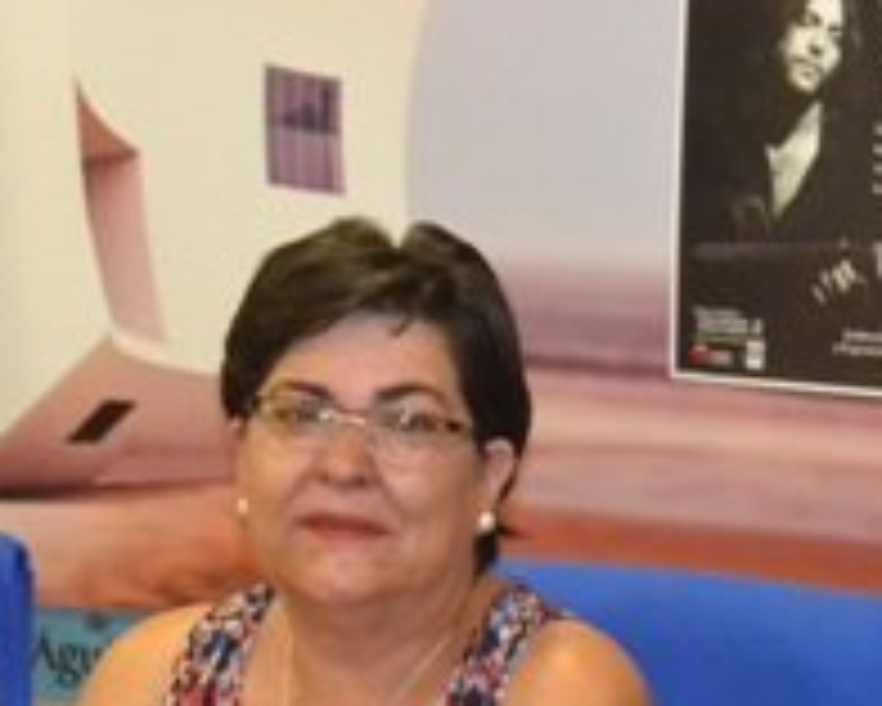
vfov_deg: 8.8
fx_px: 4570
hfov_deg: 11.0
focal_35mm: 175
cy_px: 704
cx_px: 256
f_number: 4.8
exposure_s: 1/60
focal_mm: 38
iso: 2800
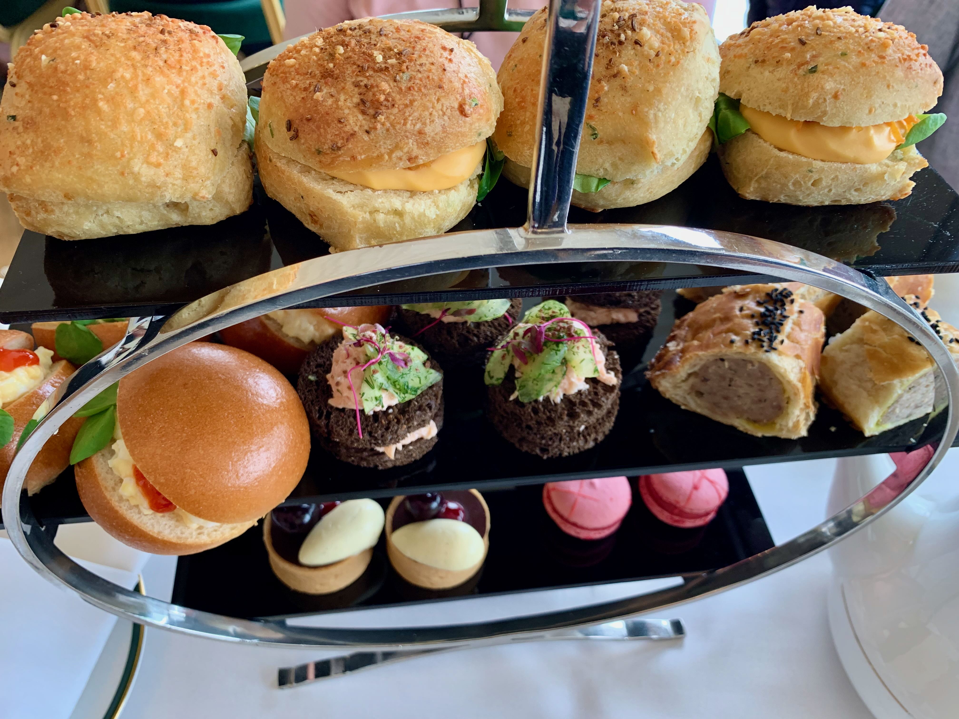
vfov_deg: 53.1
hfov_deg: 67.3
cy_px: 360
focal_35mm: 26
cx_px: 480
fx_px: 720
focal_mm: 4.25
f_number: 1.8
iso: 80
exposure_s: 1/121
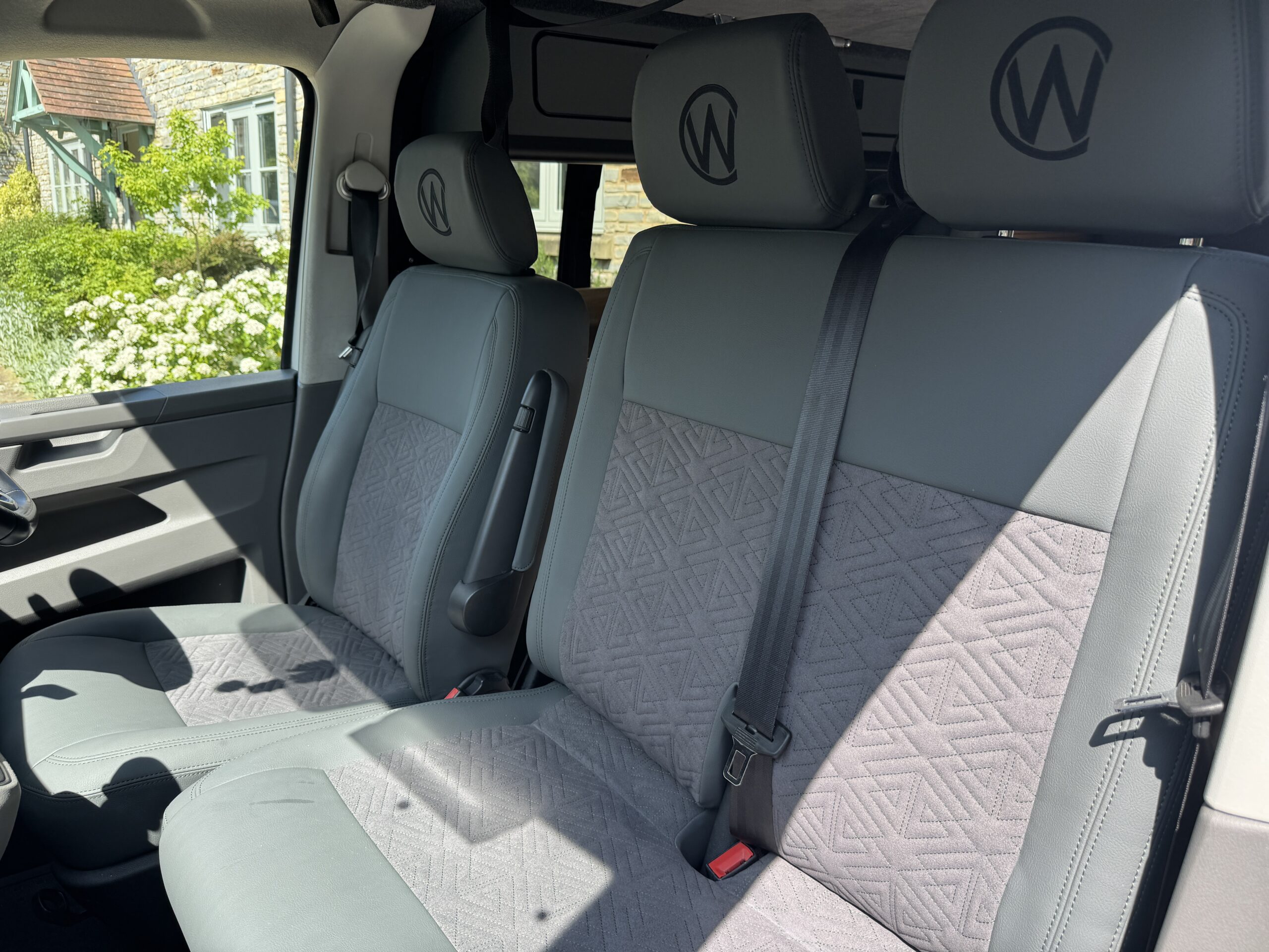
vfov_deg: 56.8
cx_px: 634
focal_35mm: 24
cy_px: 476
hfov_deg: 71.6
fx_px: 880
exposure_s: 1/747
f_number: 1.78
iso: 80
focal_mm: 6.76
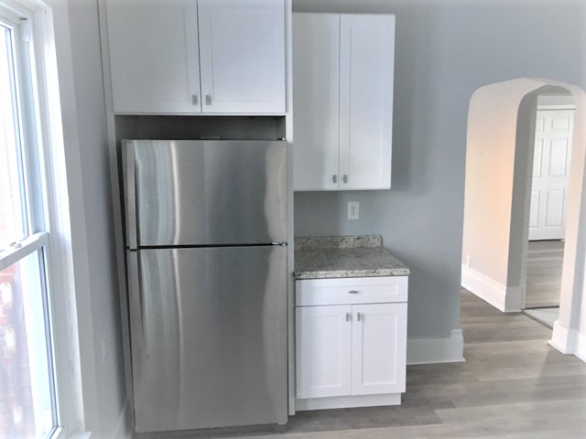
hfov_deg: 61.7
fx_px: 491
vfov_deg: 48.2
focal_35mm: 29
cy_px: 220
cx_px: 293
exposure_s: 1/30
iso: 125
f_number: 2.2
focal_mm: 4.15
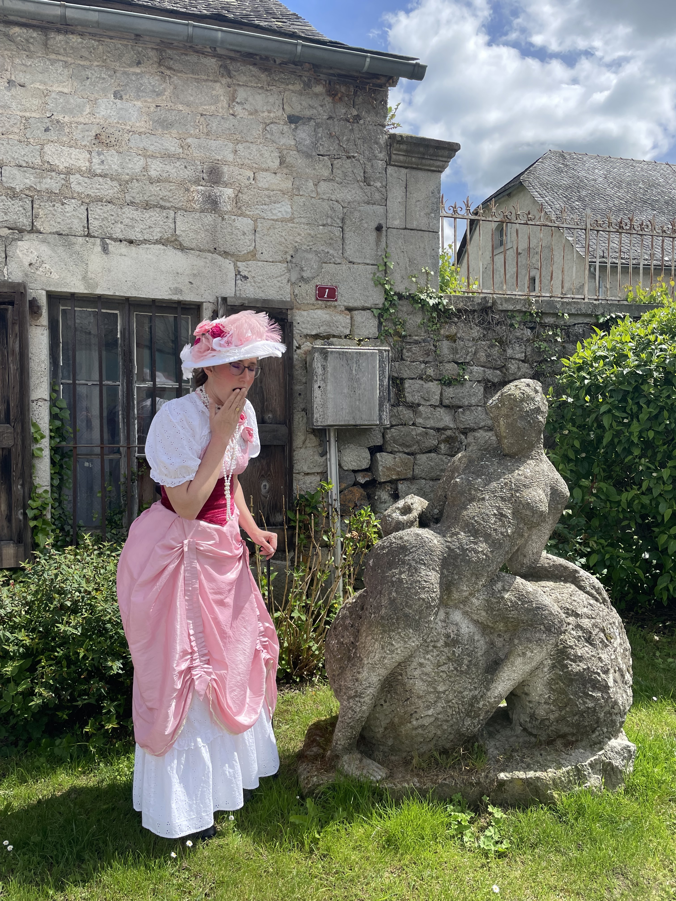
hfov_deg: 53.1
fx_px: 677
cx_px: 338
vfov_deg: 67.3
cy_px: 450
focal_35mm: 26
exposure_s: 1/2257
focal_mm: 4.2
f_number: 1.6
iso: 32
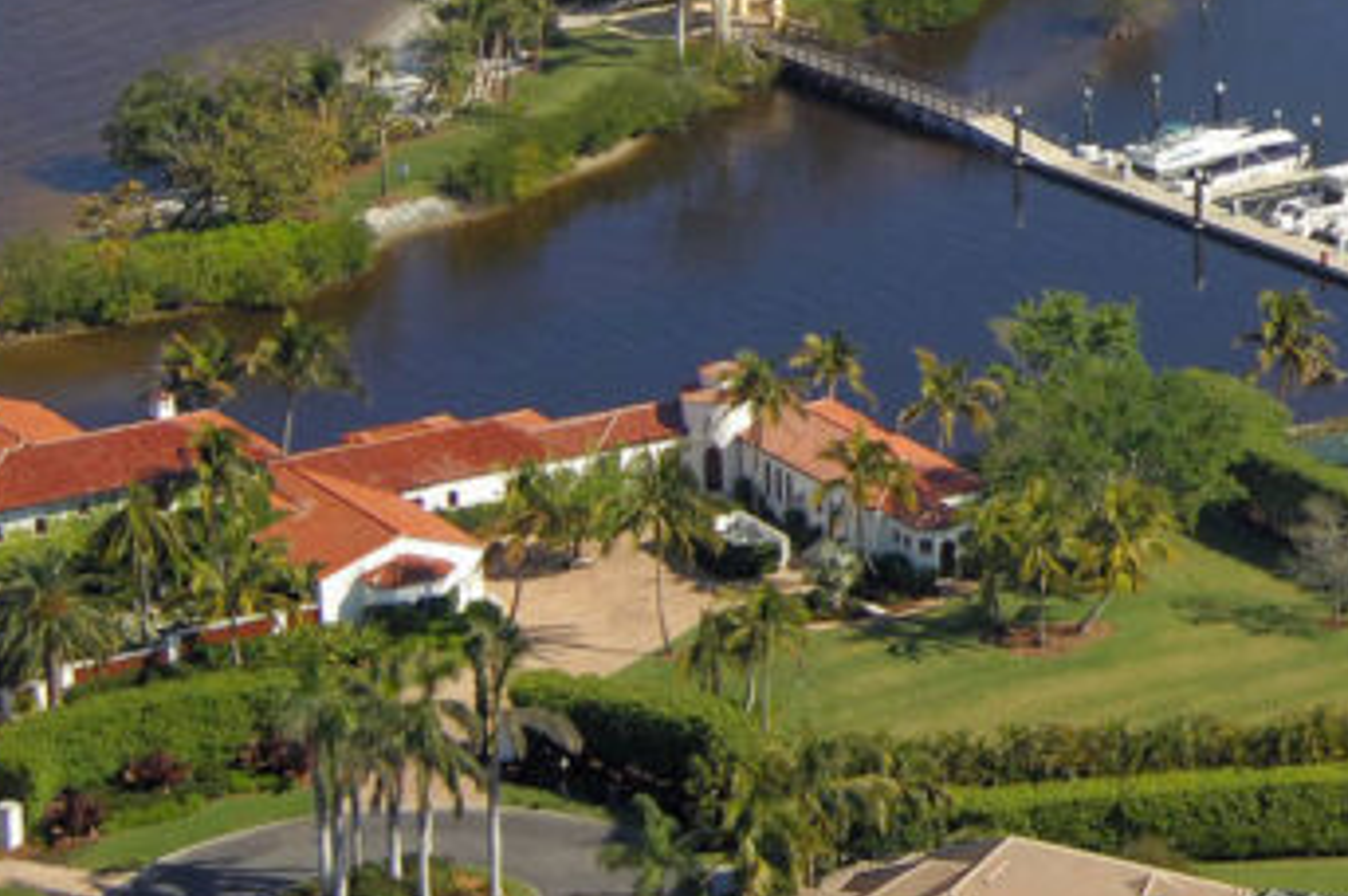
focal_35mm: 201
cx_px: 1953
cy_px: -165
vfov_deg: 6.8
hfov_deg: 9.9
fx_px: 7537
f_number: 8
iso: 400
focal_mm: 45
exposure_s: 1/1000
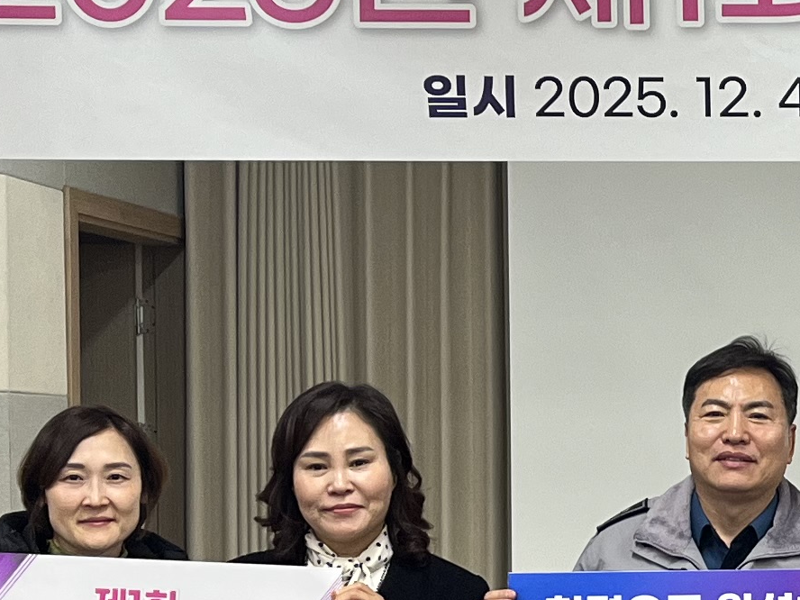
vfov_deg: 12.4
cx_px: 1113
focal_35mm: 118
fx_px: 2727
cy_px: 559
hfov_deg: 15.7
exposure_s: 1/60
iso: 80
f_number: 1.6
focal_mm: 5.1
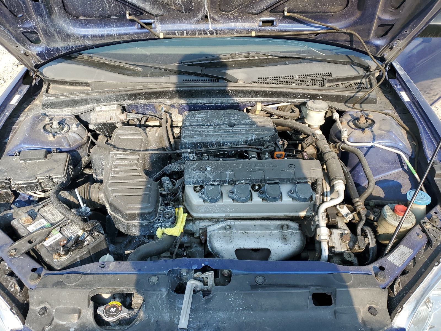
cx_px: 220
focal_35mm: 26
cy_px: 166
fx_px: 331
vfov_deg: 53.1
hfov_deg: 67.3
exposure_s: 1/833
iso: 50
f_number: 1.5
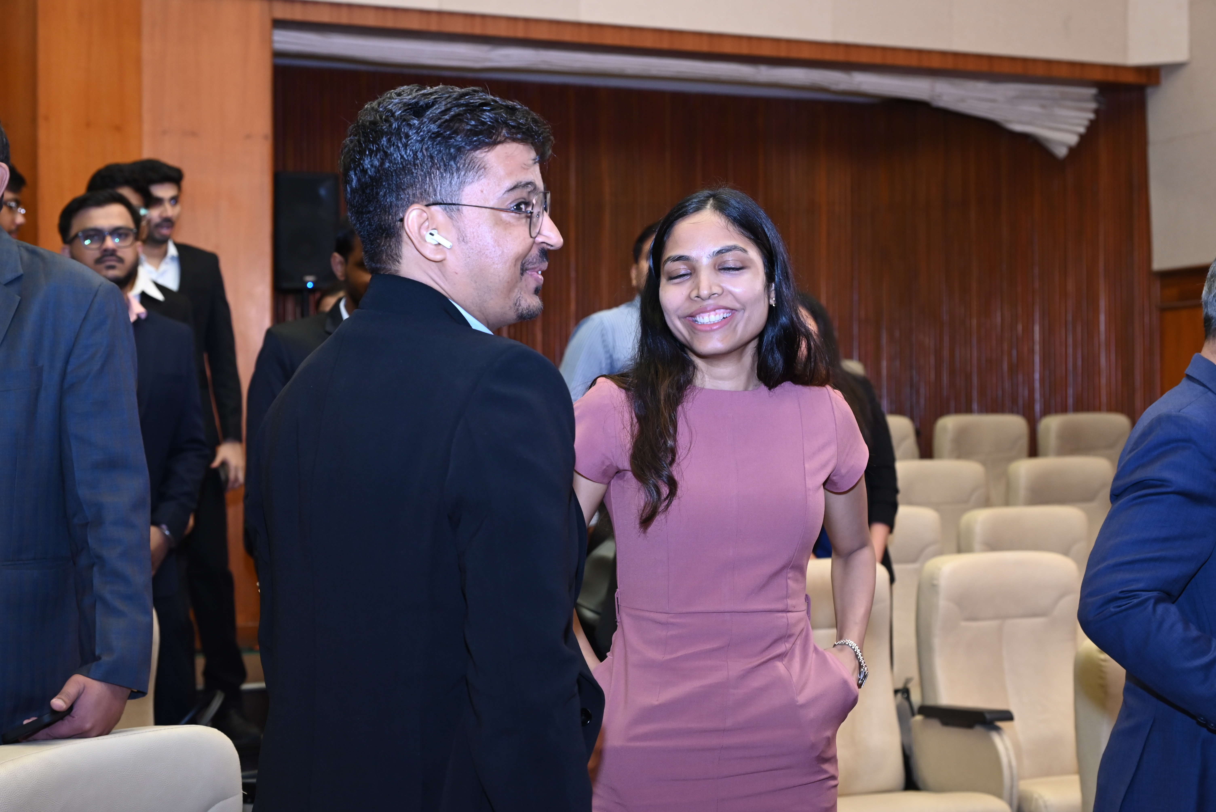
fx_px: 1892
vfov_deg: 24.2
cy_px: 406
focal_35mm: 56
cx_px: 608
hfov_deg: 35.6
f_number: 5.6
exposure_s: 1/100
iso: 1250
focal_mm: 56
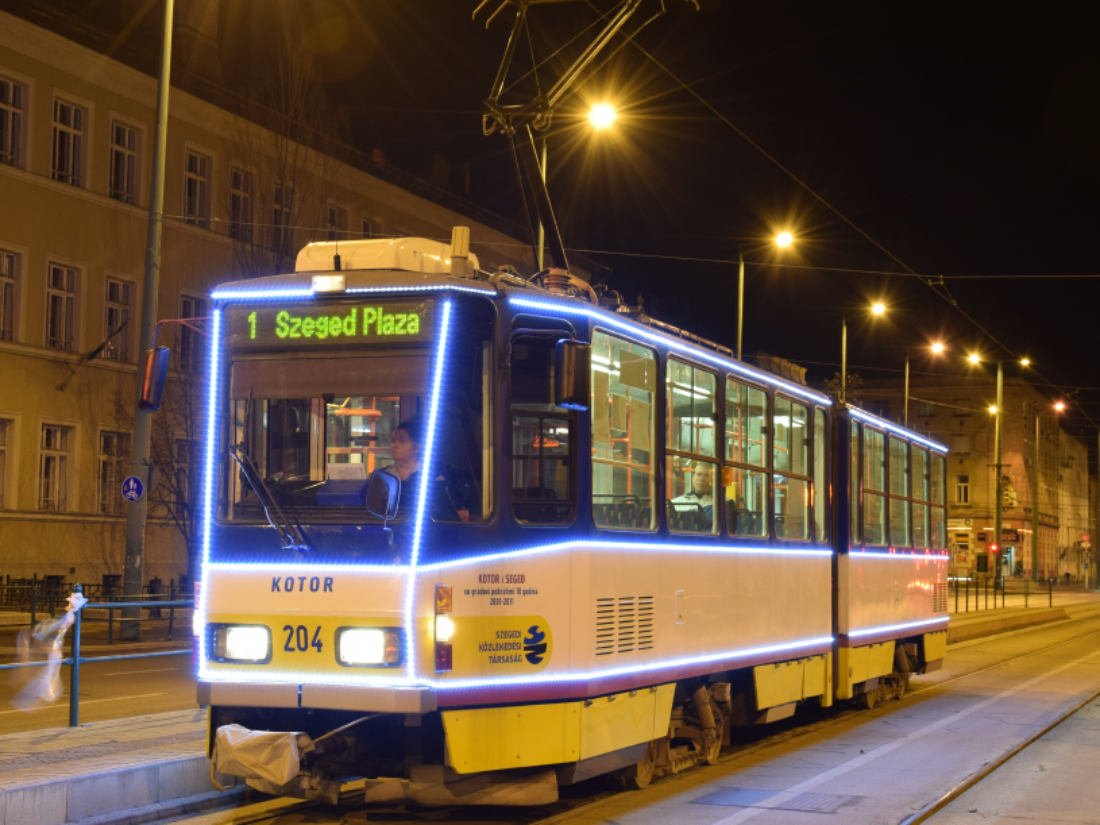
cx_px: 459
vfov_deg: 21.3
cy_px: 363
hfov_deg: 28.1
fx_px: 2192
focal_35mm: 69
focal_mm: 30
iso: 200
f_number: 6.3
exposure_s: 1/1.3
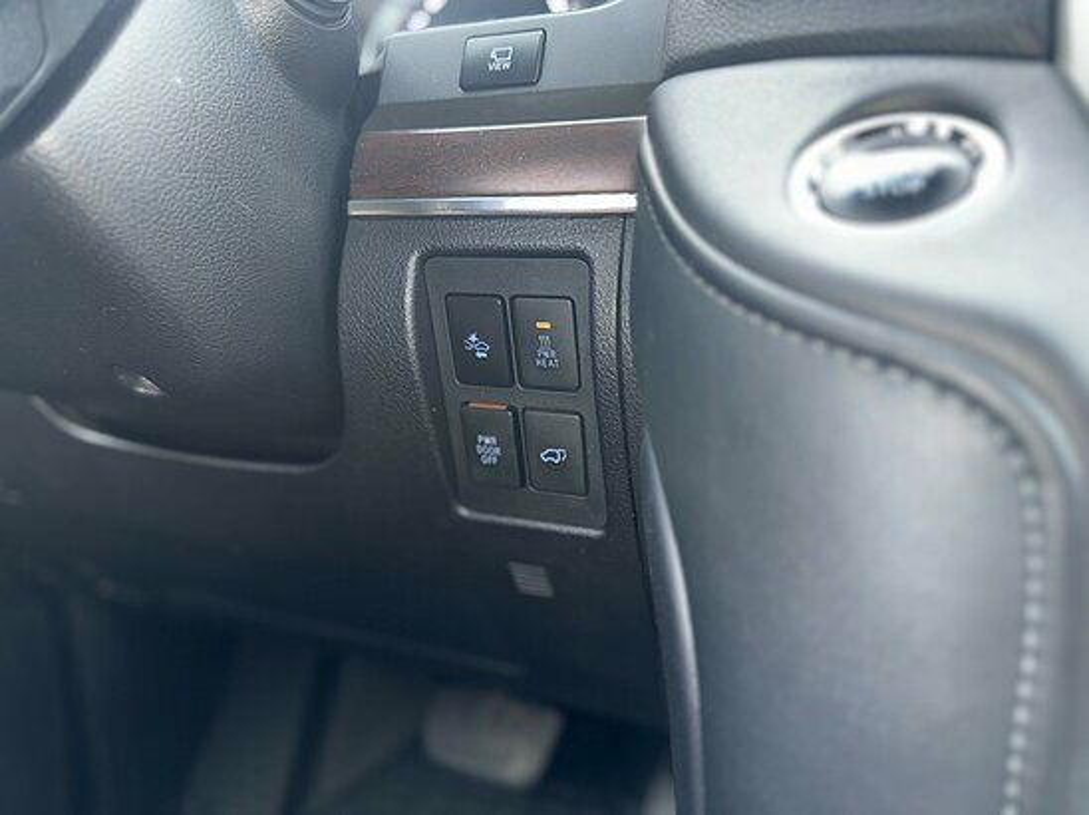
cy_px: 408
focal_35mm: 24
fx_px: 754
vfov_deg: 56.7
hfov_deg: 71.6
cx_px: 544
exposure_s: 1/24
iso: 80
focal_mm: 6.76
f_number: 1.78
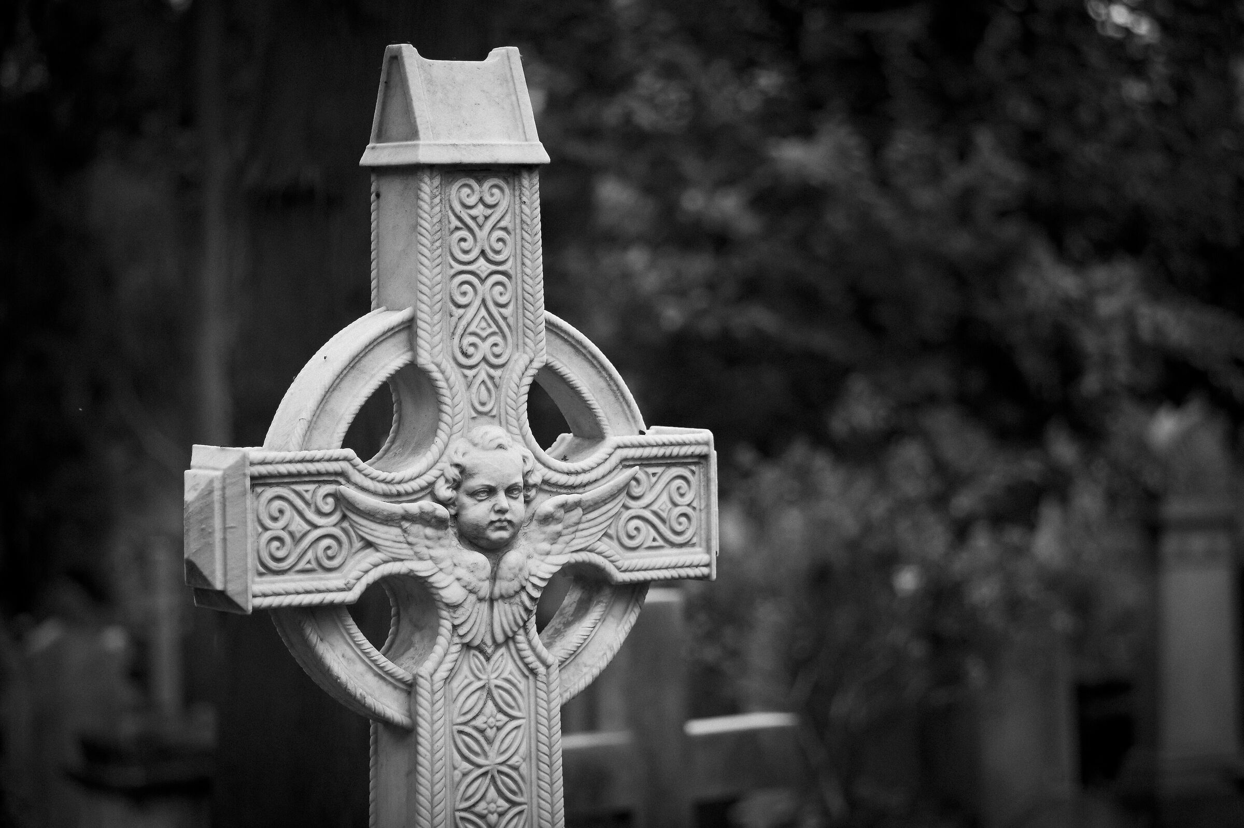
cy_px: 414
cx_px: 622
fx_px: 3453
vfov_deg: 13.7
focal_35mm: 100
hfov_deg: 20.4
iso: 640
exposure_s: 1/320
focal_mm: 100
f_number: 3.2
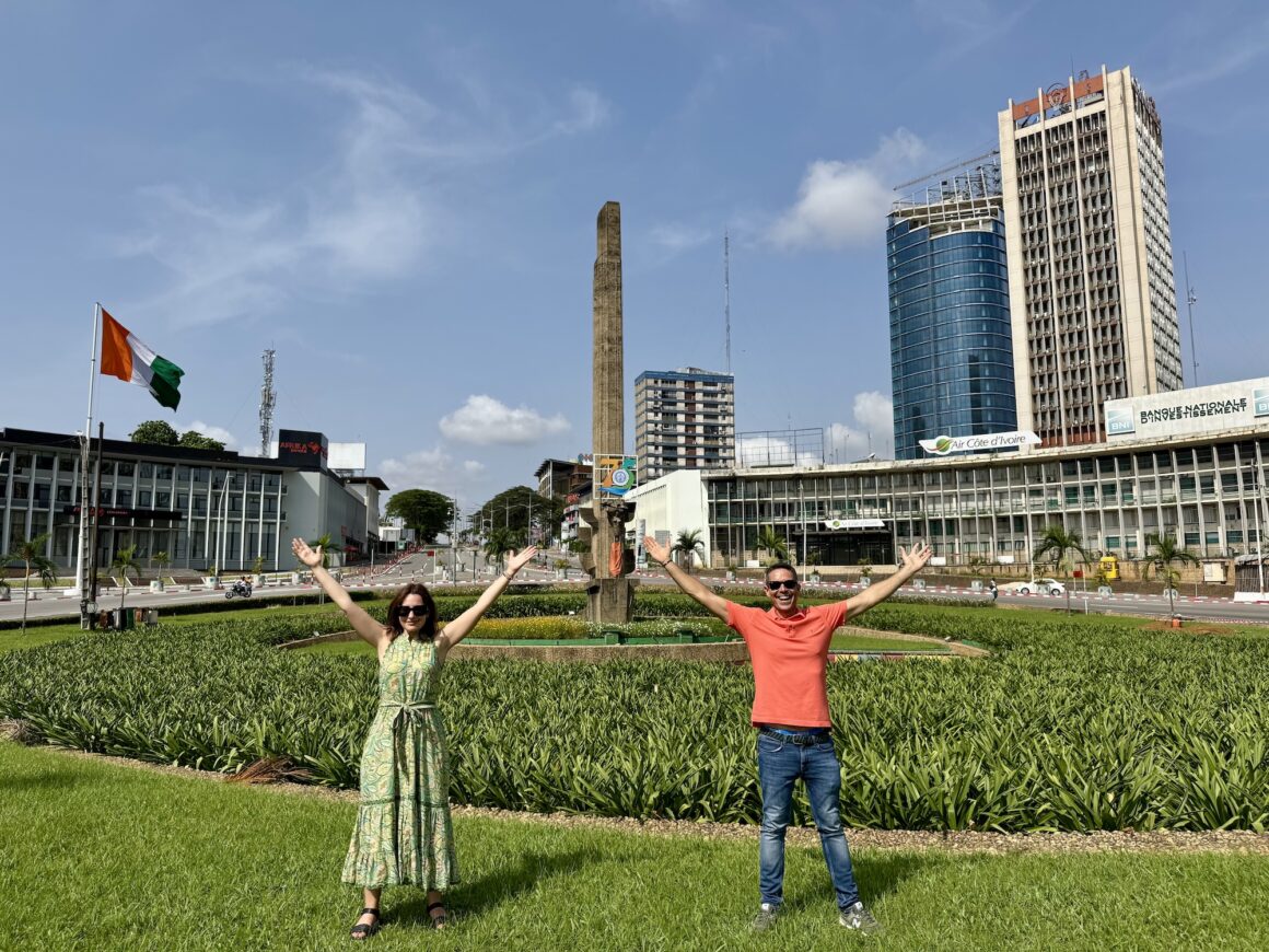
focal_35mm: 24
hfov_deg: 71.6
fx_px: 880
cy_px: 476
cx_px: 634
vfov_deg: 56.8
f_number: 1.78
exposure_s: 1/4049
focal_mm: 6.76
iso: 80
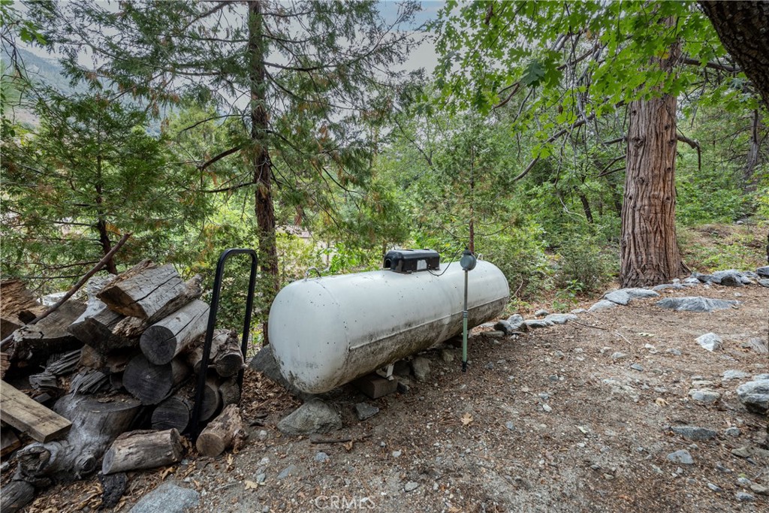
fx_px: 342
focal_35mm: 16
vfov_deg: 73.8
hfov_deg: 96.7
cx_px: 384
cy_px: 256
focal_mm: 16
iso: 100
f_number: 8
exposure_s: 1/15
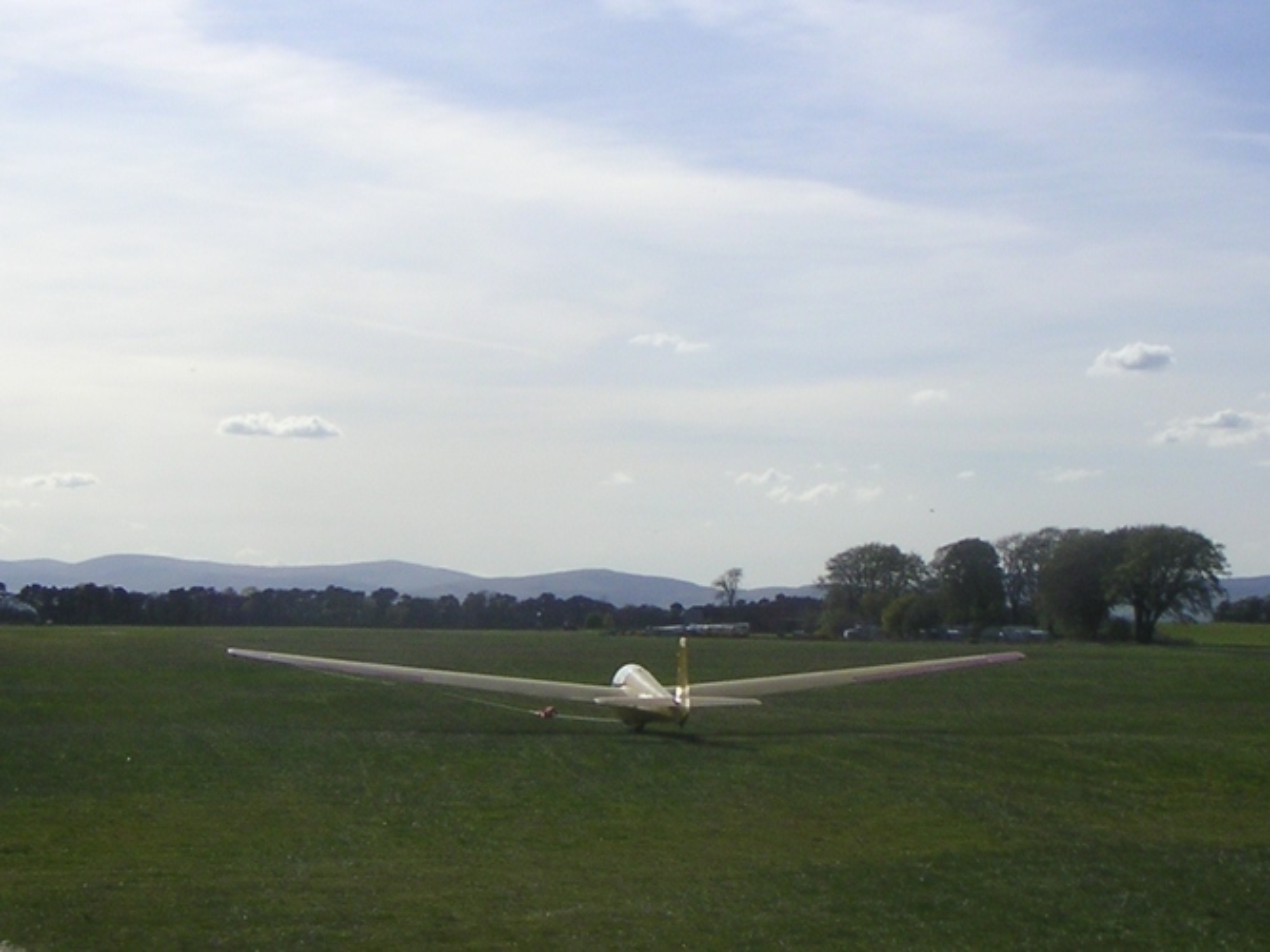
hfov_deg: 49.0
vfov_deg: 37.7
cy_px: 476
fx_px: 1394
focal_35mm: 38
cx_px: 635
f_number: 6.7
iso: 50
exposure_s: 1/350
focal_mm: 6
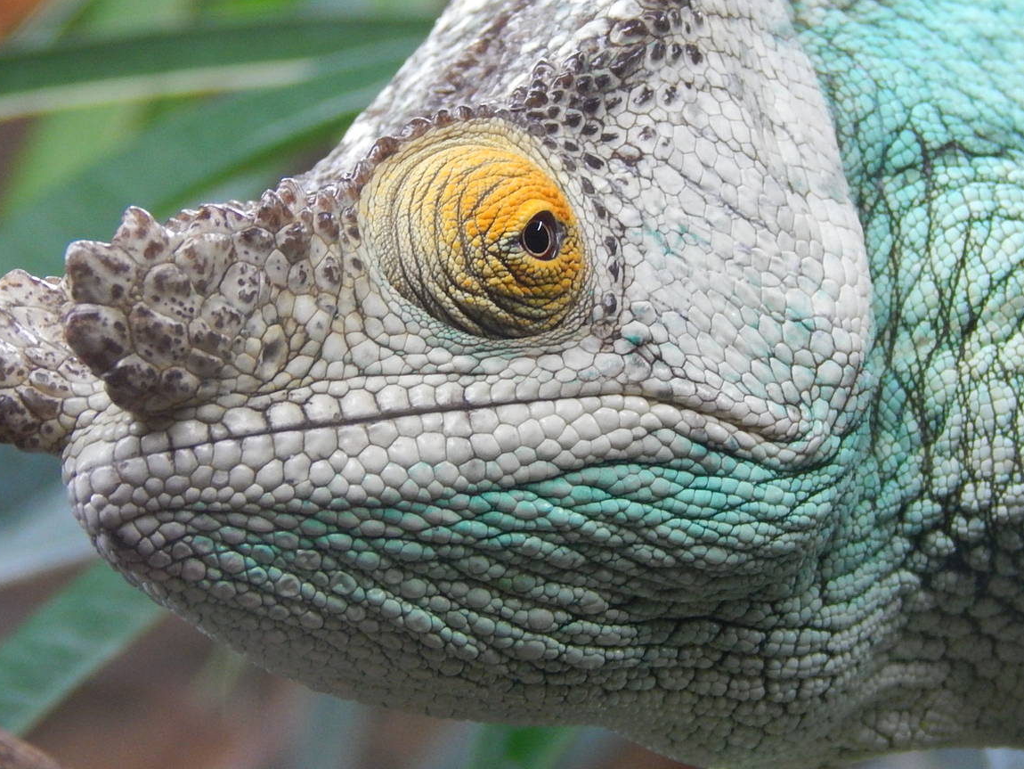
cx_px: 446
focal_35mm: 256
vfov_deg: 5.8
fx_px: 7574
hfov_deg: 7.7
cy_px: 391
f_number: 5.3
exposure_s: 1/25
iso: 400
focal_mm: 32.8
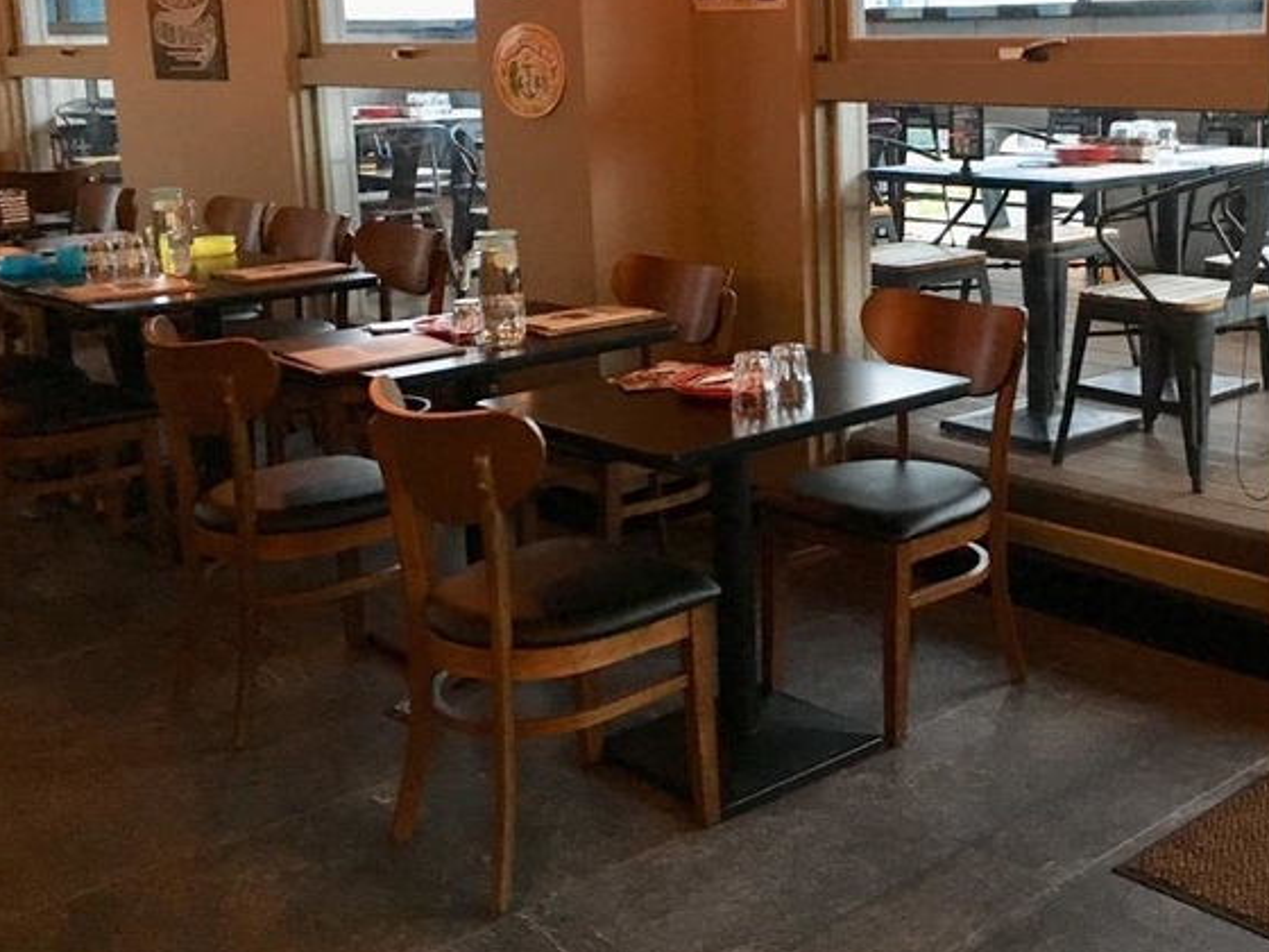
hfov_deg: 41.8
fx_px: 1613
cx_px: 940
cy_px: 294
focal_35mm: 44
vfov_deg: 32.5
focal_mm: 4.15
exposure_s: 1/24
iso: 200
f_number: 2.2
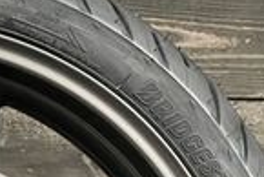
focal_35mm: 119
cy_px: 370
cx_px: -104
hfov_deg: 16.1
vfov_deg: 10.5
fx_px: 874
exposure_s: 1/33
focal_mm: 4.2
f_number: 1.6
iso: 640
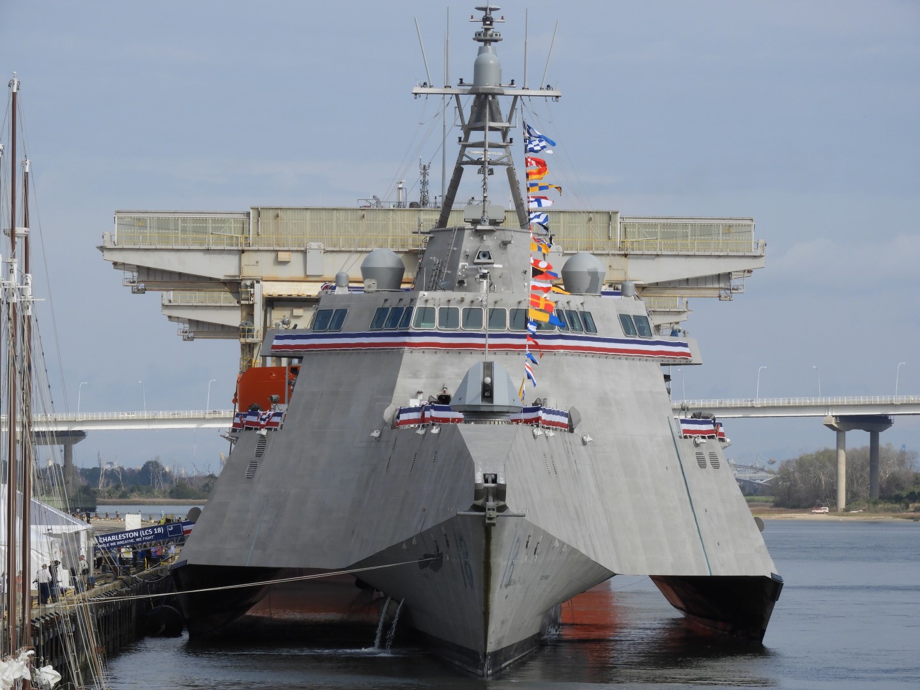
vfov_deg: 6.8
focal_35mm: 220
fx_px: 5847
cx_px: 460
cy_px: 345
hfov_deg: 9.0
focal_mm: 39.4
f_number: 5.3
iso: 100
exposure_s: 1/640
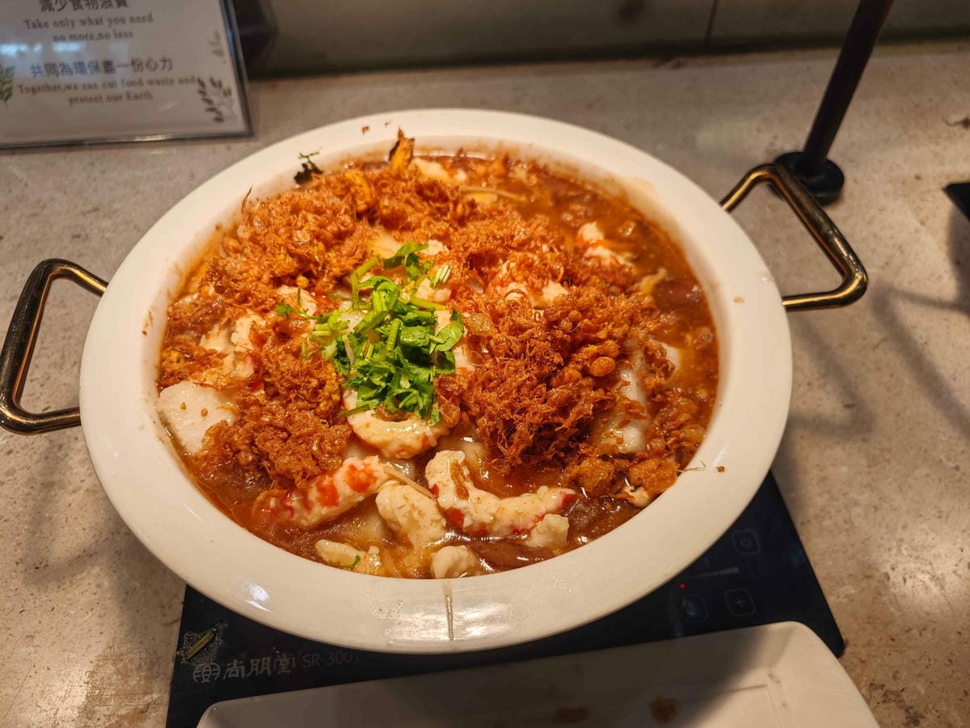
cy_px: 364
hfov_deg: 73.9
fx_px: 644
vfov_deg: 58.9
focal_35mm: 23
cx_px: 485
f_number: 2
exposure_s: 1/121
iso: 80
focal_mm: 8.72
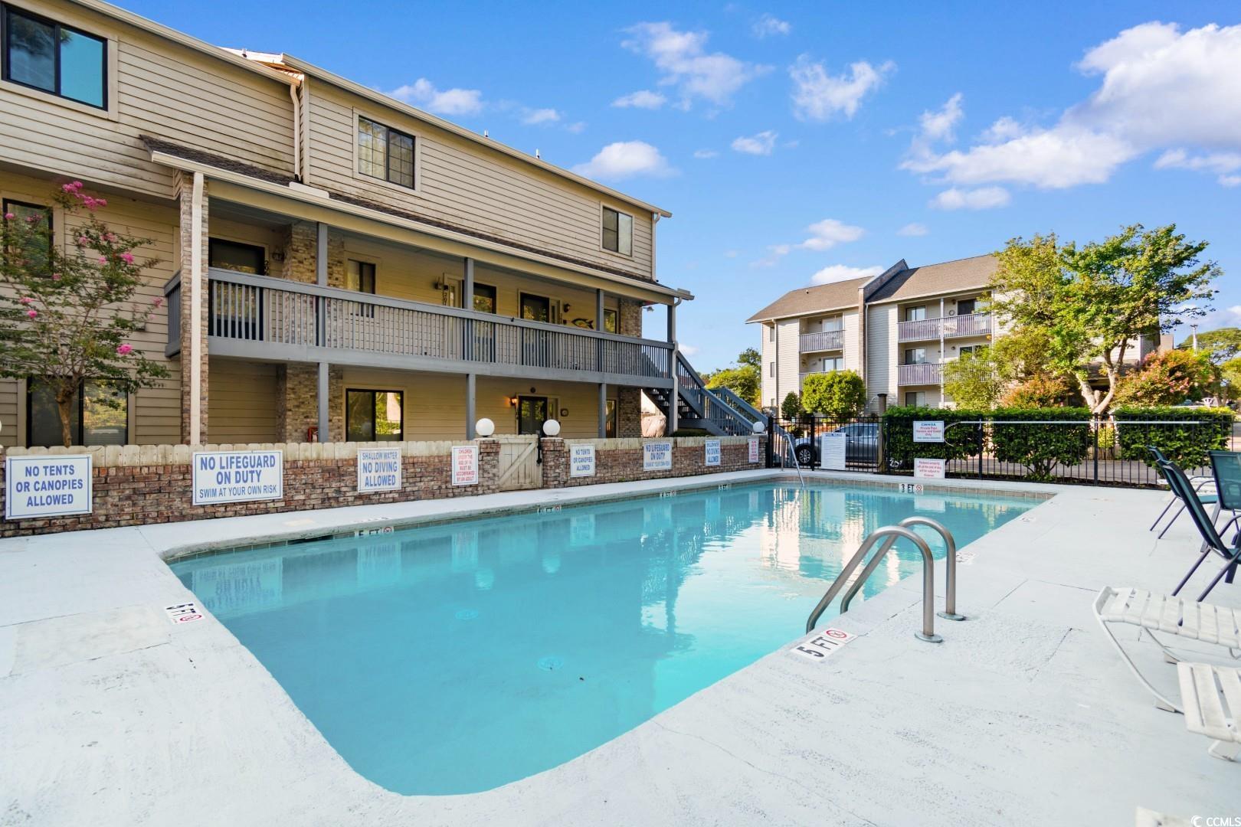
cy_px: 414
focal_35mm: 15
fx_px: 517
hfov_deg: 100.4
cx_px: 620
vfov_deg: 77.3
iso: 100
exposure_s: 1/80
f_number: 4.5
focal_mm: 10
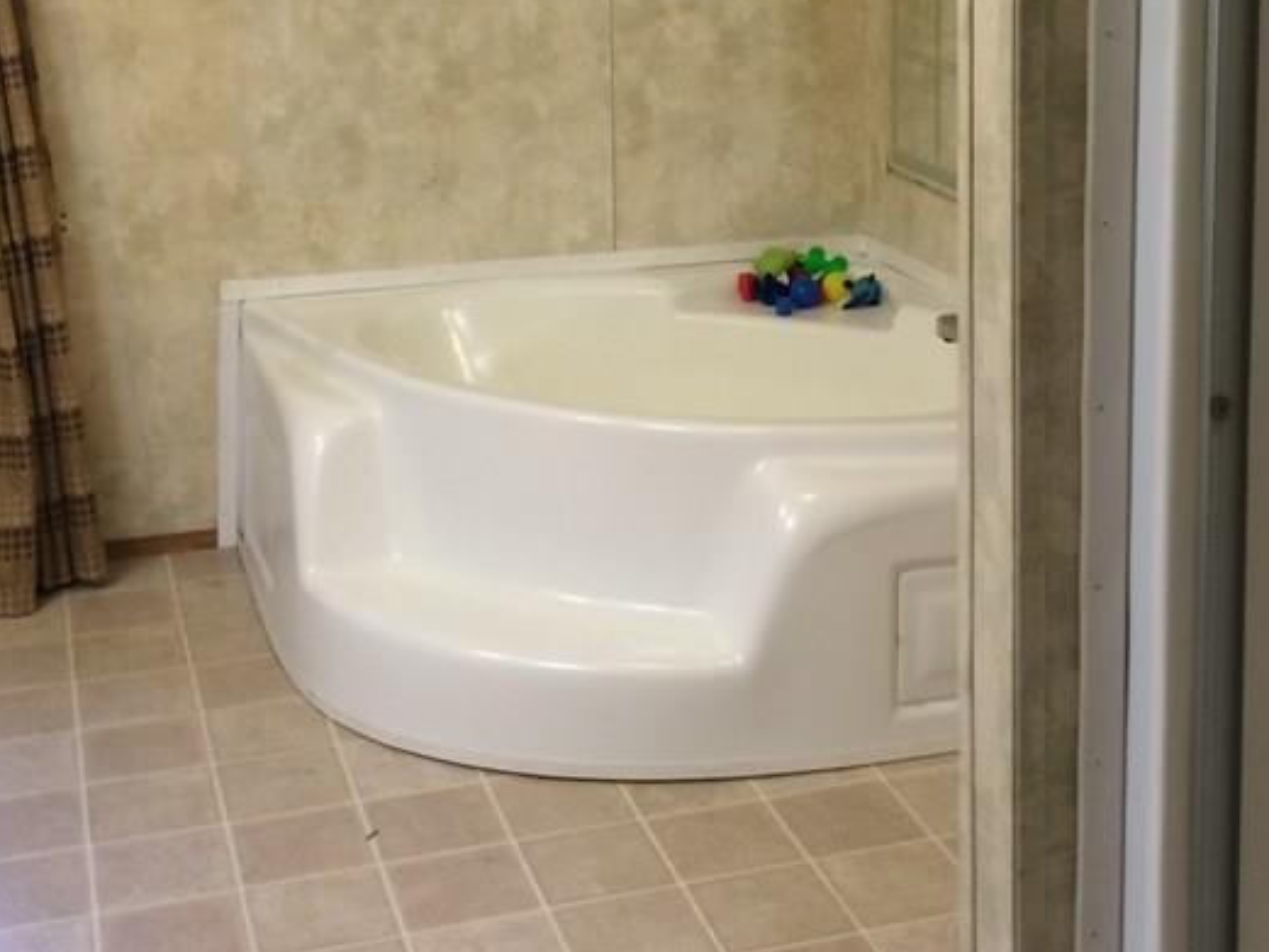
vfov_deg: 25.1
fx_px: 2090
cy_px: 144
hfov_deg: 33.6
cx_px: 772
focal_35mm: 57
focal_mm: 4.15
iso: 80
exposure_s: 1/30
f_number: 2.2
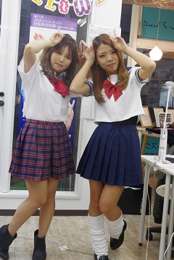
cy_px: 124
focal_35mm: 45
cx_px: 84
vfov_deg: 43.6
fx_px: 326
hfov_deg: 29.9
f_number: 6.7
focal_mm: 28.13
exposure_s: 1/60
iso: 3200
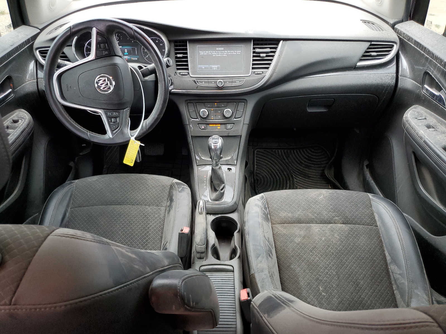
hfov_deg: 67.3
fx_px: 335
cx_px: 223
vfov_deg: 53.1
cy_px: 167
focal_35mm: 26
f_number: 1.5
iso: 94
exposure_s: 1/120
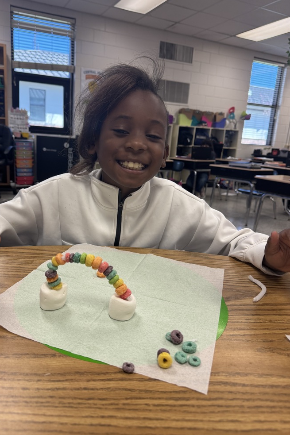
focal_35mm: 26
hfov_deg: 49.3
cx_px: 121
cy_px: 217
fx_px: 314
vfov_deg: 69.4
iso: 160
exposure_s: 1/120
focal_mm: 6.76
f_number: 1.78
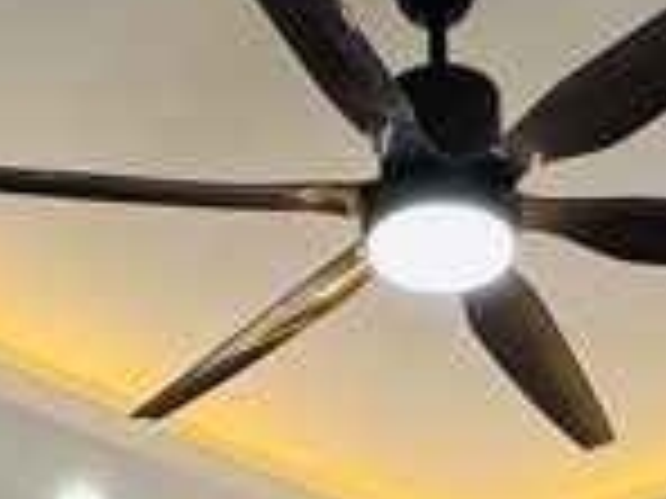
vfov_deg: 12.4
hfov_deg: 20.2
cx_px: 414
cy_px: 1160
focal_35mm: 97
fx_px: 1866
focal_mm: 2.22
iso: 160
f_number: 2.2
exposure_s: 1/100
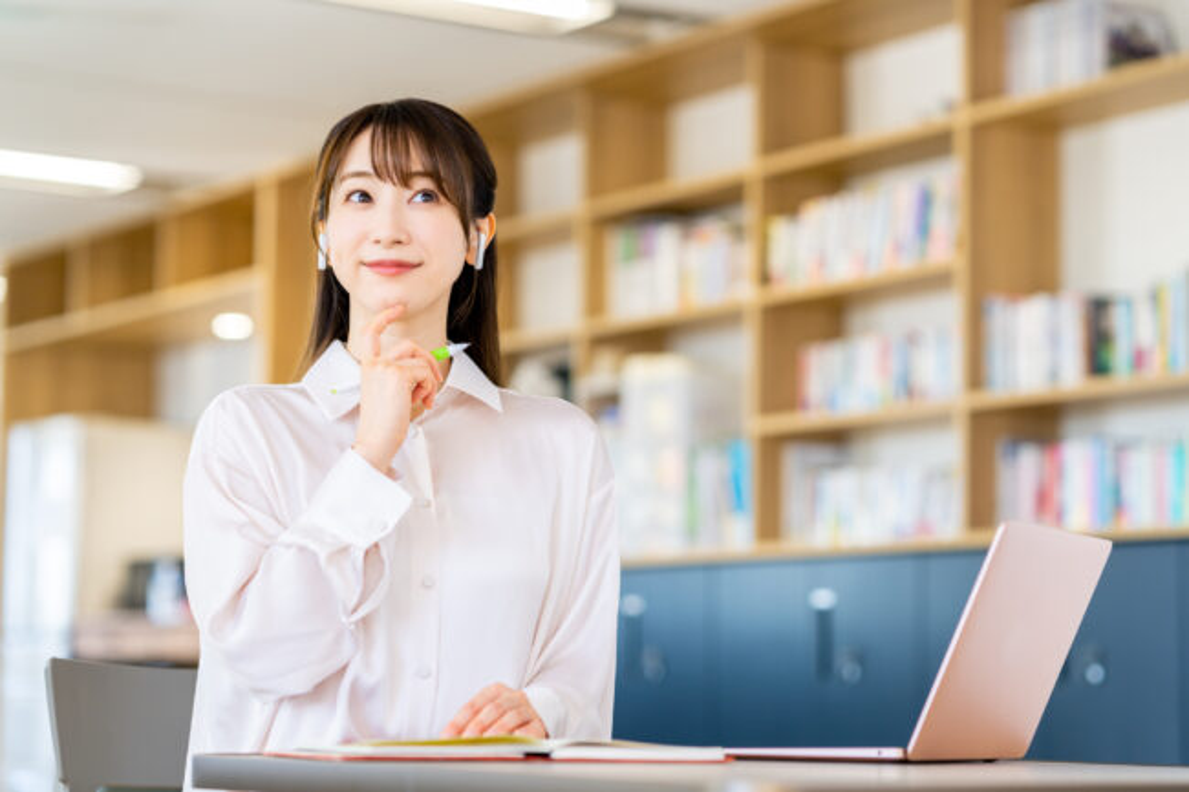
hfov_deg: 23.9
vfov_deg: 16.1
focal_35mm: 85
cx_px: 594
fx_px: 2806
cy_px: 396
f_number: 2.5
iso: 320
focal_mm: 85
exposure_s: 1/160
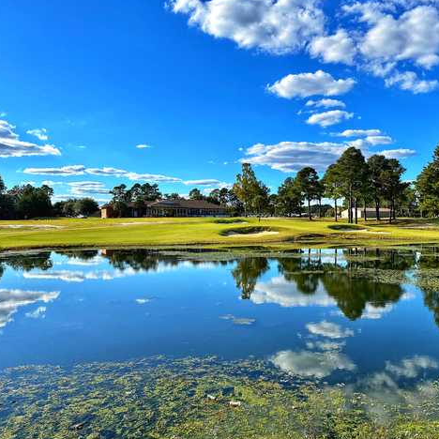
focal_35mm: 29
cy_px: 217
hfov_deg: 54.9
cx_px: 279
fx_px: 416
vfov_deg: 55.6
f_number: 1.78
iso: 80
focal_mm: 6.86
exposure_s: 1/4762
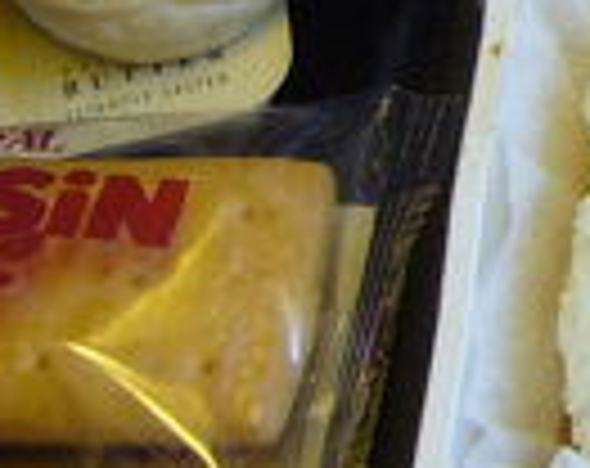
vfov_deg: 8.8
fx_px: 2960
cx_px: 1207
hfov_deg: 10.4
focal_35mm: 170
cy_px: -250
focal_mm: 5.8
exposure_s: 1/15
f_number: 2.8
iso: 160
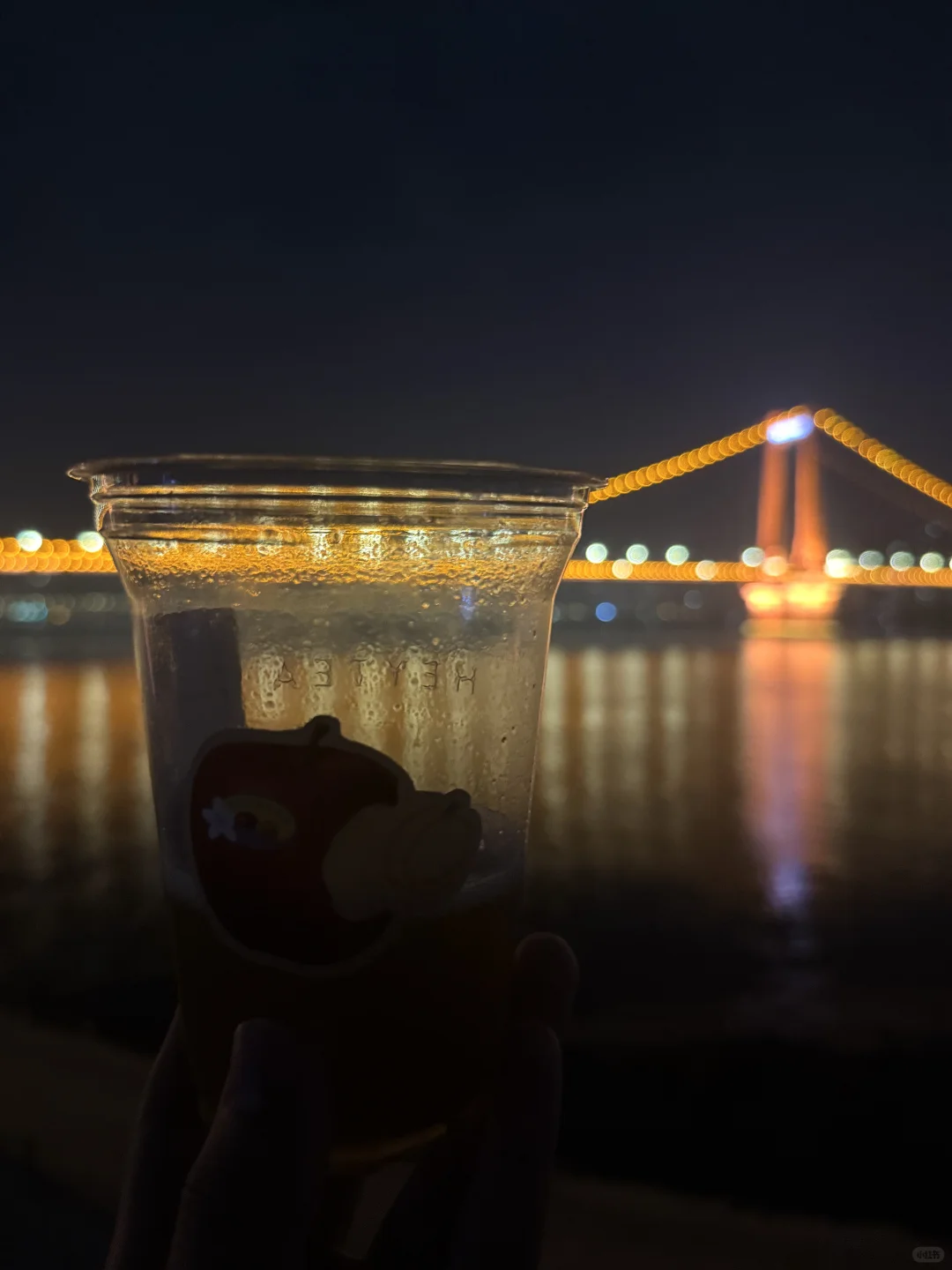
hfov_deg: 56.8
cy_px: 635
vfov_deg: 71.6
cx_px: 476
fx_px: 880
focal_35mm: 24
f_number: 1.78
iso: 1600
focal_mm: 6.76
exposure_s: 1/30
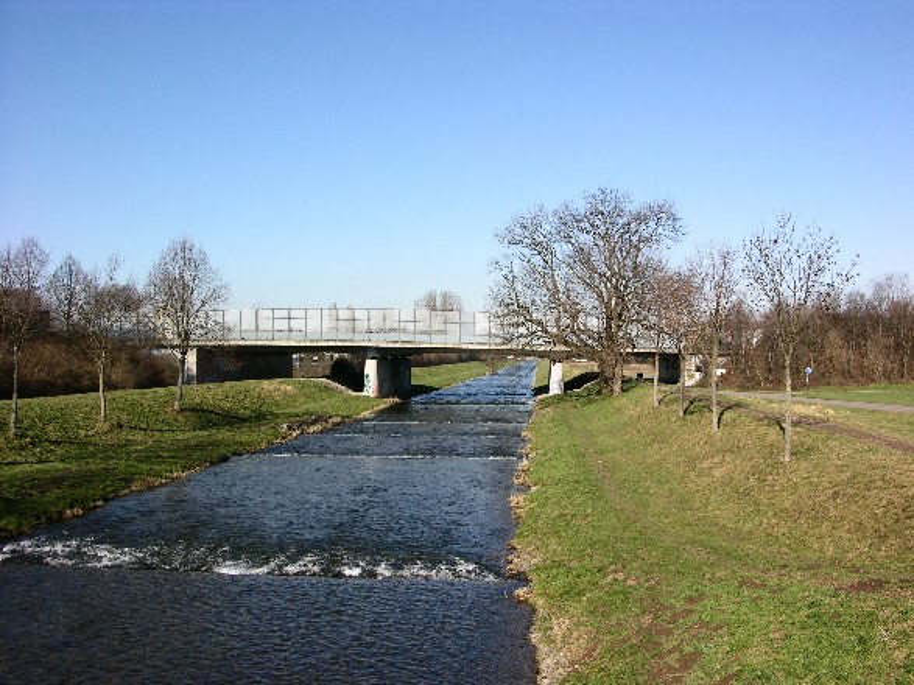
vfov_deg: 40.7
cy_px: 342
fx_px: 924
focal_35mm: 35
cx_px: 457
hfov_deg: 52.6
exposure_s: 1/129
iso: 50
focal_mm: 8.9
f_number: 8
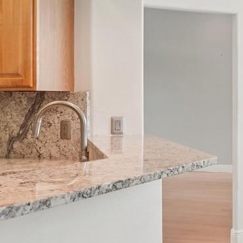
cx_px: 368
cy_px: 115
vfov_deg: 29.1
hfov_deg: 23.2
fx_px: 469
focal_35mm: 59
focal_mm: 16
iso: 400
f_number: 8
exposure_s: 1/30
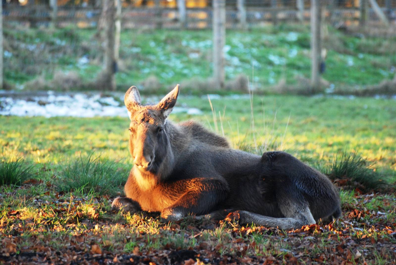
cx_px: 198
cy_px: 132
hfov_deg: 5.7
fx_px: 3965
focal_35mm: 360
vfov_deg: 3.8
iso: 1000
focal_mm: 240
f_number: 5.3
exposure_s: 1/100
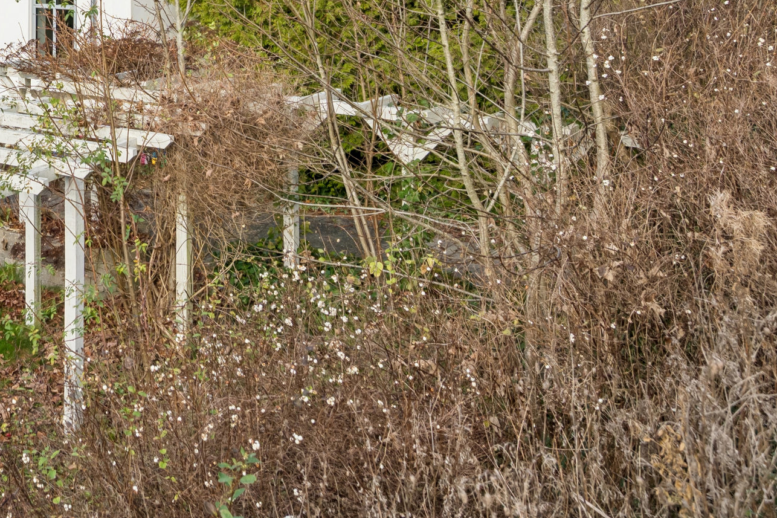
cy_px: -69
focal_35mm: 50
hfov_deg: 35.3
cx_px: -22
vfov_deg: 24.8
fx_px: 1083
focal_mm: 21.5
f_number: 6.3
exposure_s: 1/640
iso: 320
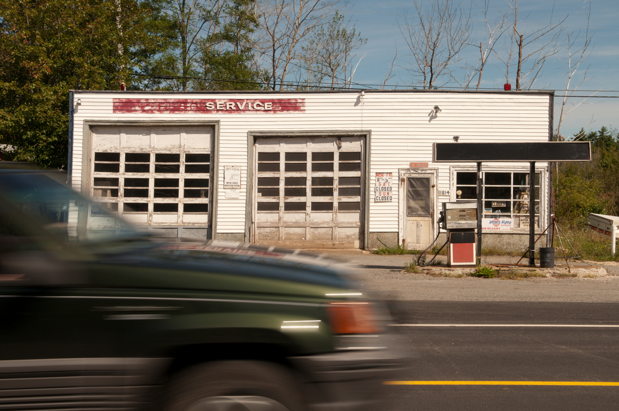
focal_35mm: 48
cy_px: 206
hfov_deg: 41.2
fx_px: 824
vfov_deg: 28.0
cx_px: 310
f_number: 13
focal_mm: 32
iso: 100
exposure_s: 1/125
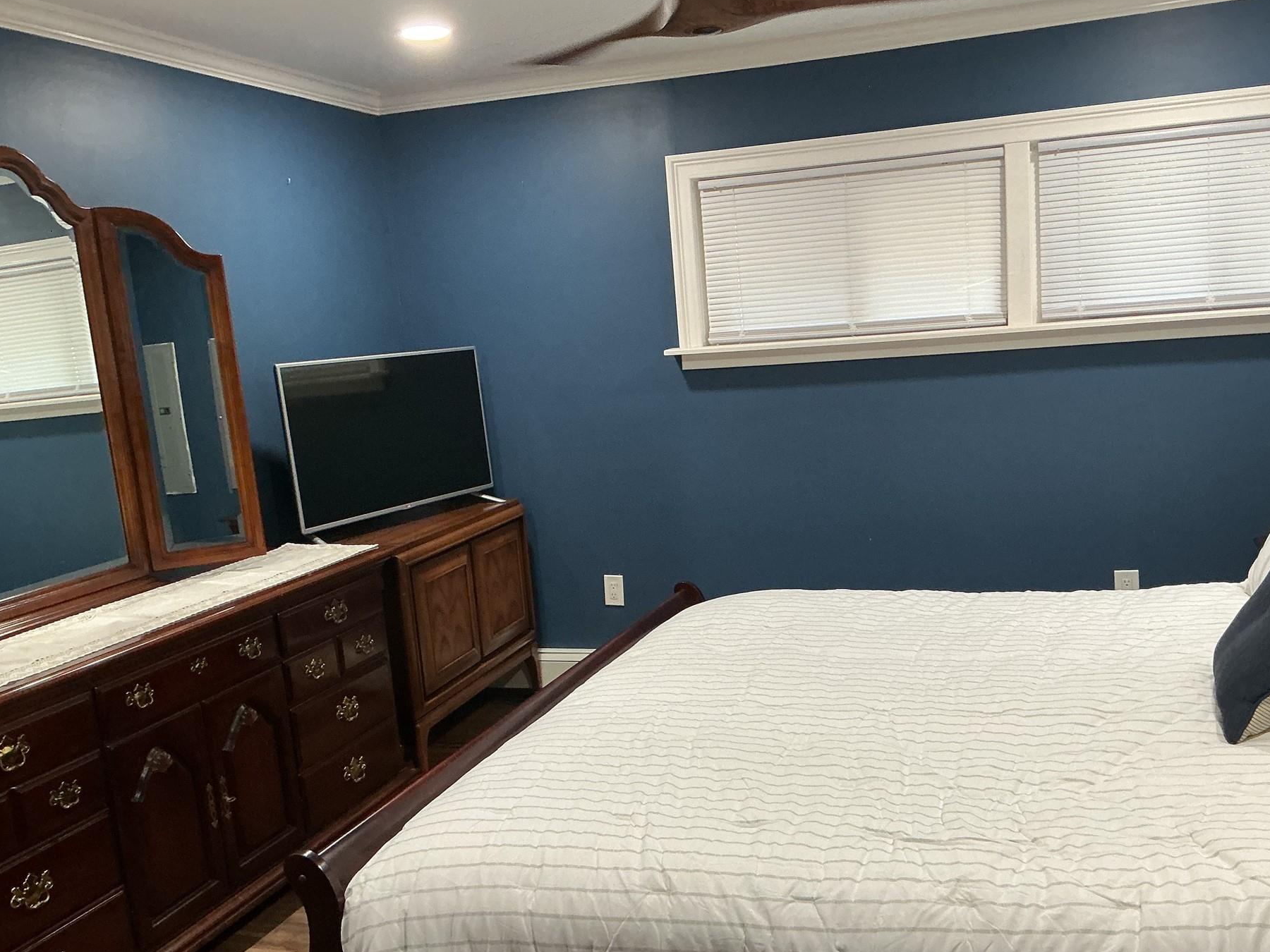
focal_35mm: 33
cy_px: 520
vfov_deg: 42.9
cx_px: 709
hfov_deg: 55.2
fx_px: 1211
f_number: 1.8
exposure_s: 1/60
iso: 125
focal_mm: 3
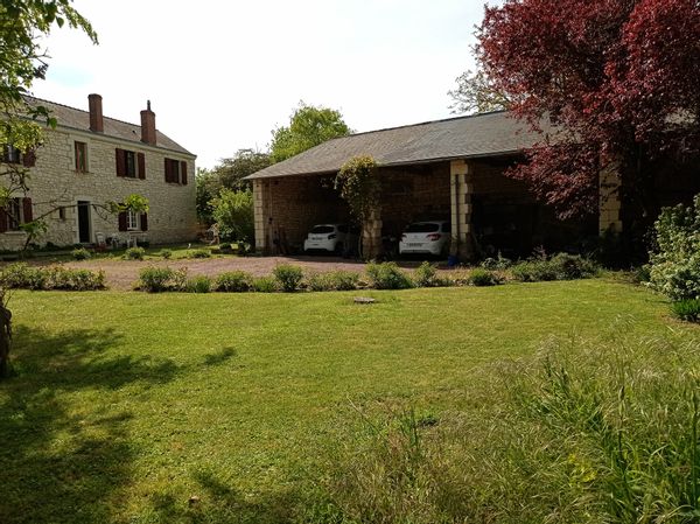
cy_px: 262
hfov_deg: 63.5
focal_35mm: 28
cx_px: 350
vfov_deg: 49.7
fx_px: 566
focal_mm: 4.7
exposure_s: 1/4348
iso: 102
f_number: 1.79
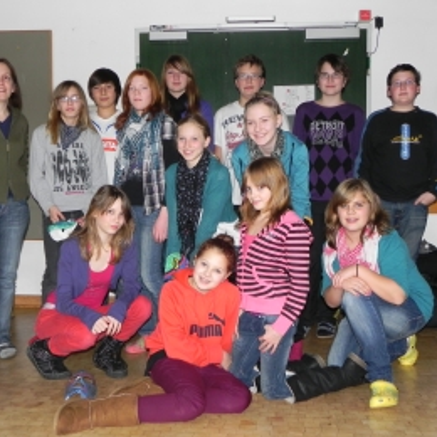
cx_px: 213
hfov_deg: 40.9
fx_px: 586
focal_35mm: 41
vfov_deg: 40.9
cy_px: 227
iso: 200
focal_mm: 5.9
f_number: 2.8
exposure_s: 1/30
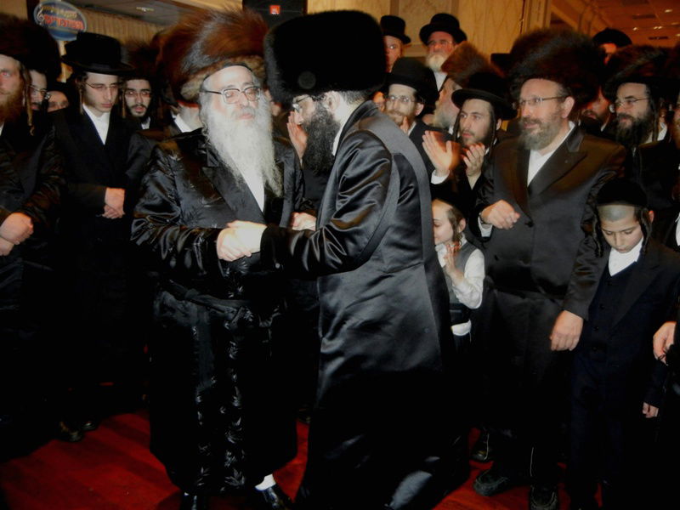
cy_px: 255
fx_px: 589
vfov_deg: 46.8
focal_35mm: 30
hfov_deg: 60.0
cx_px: 340
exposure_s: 1/30
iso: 800
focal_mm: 5.4
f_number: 3.5
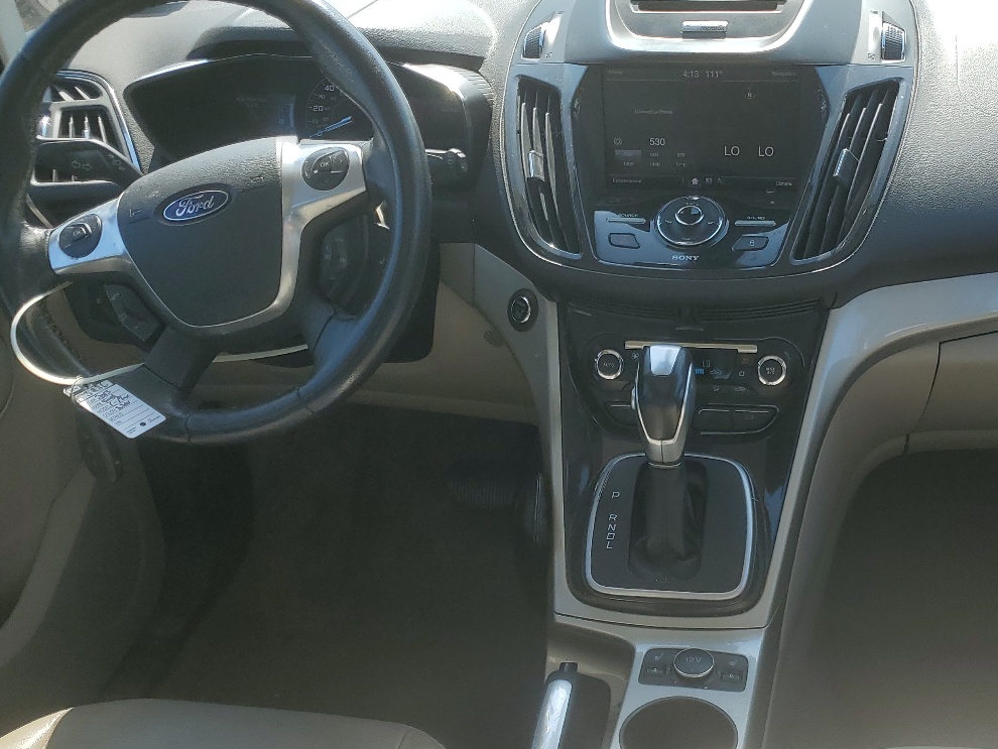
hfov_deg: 44.0
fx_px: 1211
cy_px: 494
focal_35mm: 42
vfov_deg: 34.1
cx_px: 685
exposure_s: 1/1000
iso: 50
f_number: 1.5
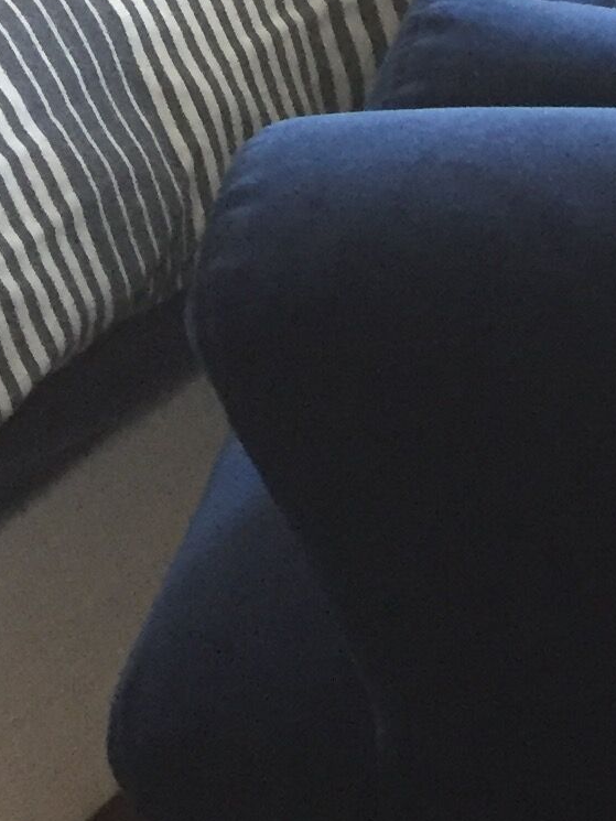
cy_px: 499
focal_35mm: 127
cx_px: 1114
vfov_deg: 15.5
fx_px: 3012
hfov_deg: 10.9
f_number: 2.2
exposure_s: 1/20
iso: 250
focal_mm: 4.15
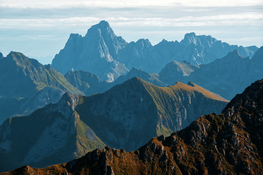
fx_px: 1096
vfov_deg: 9.2
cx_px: 132
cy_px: 88
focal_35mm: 150
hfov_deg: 13.7
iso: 200
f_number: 8
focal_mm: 100
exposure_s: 1/640
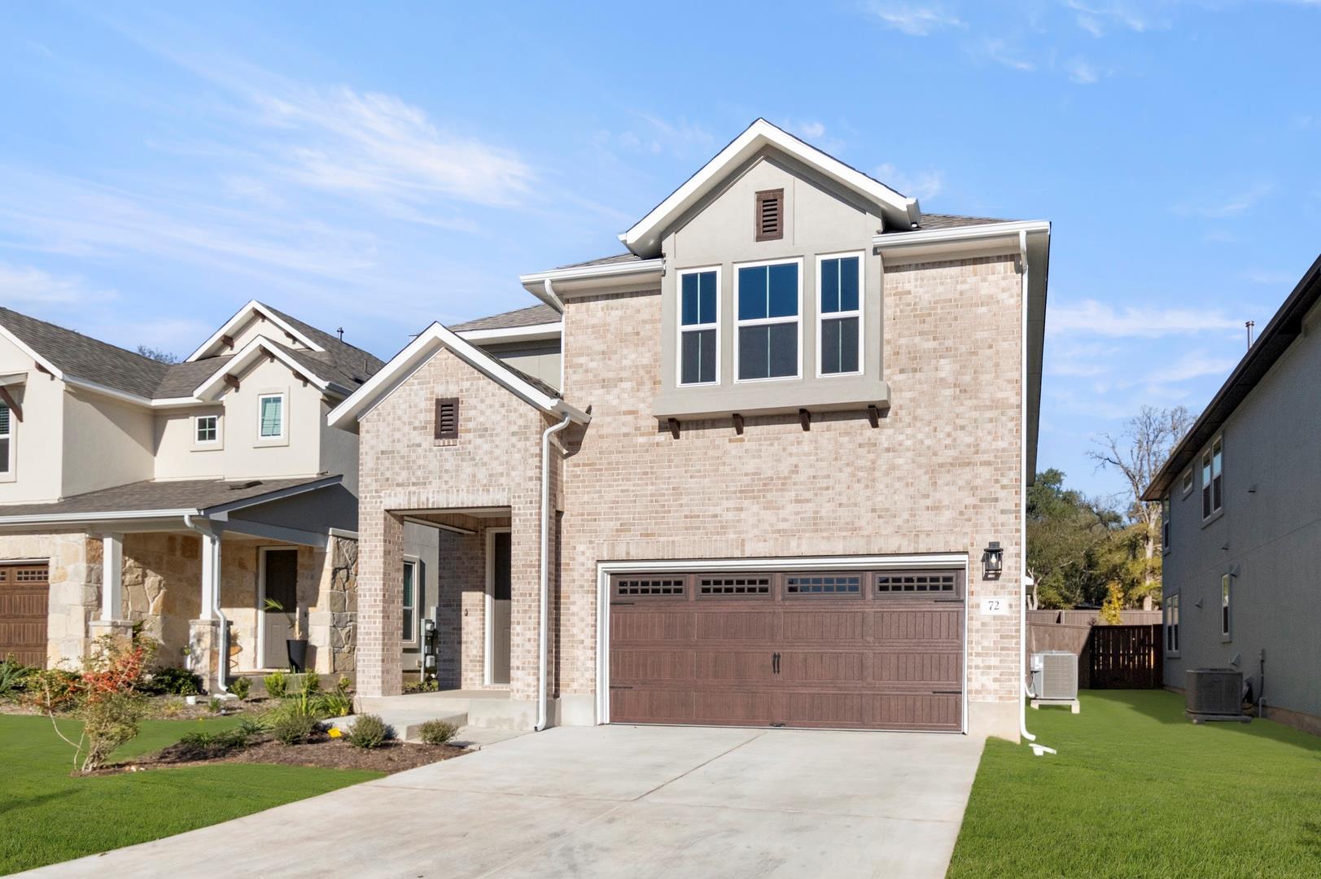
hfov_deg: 81.2
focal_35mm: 21
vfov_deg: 59.4
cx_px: 660
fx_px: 770
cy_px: 440
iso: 400
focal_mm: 14
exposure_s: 1/2500
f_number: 8
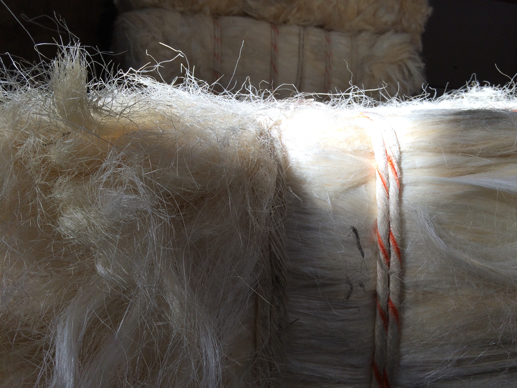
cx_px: 258
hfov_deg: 61.7
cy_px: 194
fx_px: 433
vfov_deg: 48.2
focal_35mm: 29
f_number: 2.2
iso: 32
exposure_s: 1/334
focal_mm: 4.15
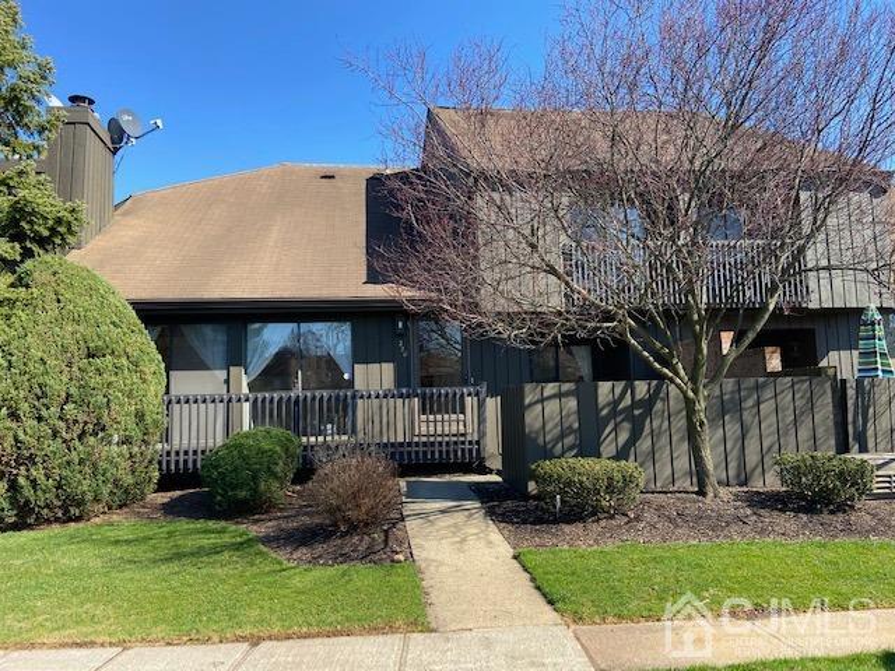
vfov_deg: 53.1
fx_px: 672
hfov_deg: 67.3
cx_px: 448
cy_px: 336
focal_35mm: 26
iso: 32
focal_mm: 4.25
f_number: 1.8
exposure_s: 1/957
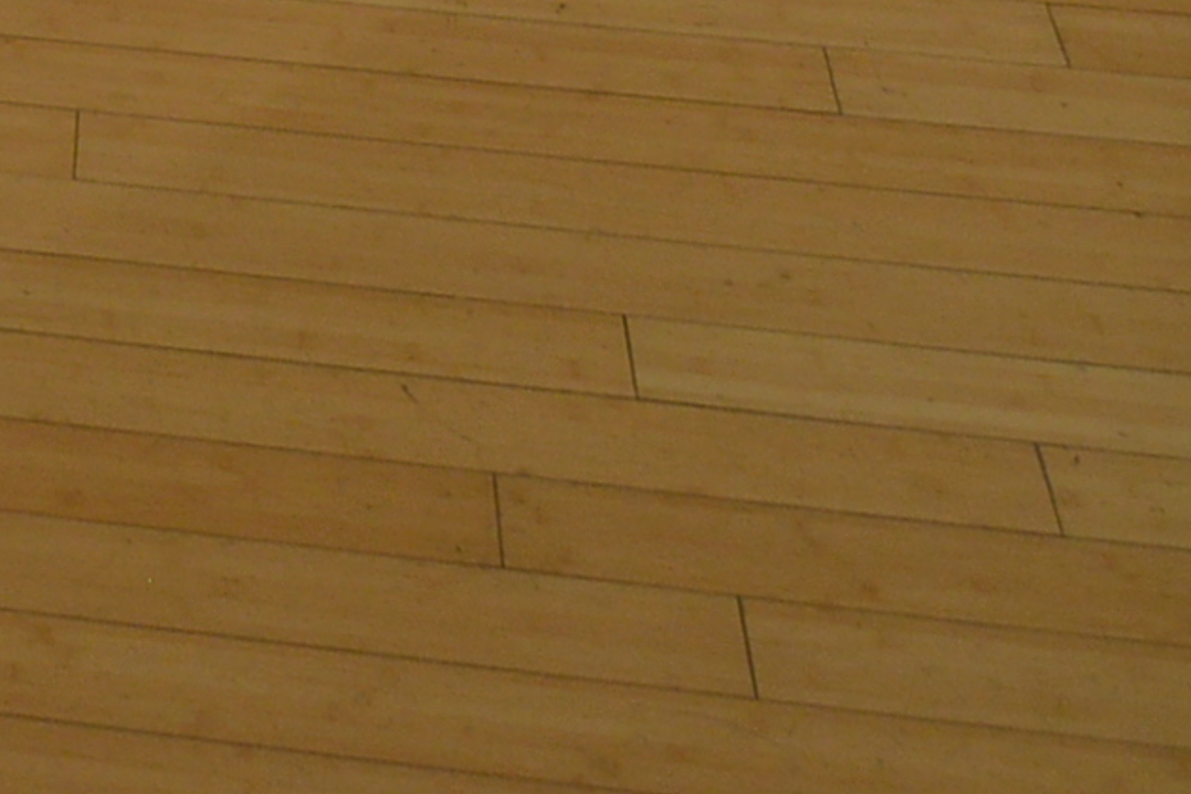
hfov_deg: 13.3
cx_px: -929
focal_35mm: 140
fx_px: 4632
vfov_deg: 8.5
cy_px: -1394
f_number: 5.6
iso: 800
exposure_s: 1/60
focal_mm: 24
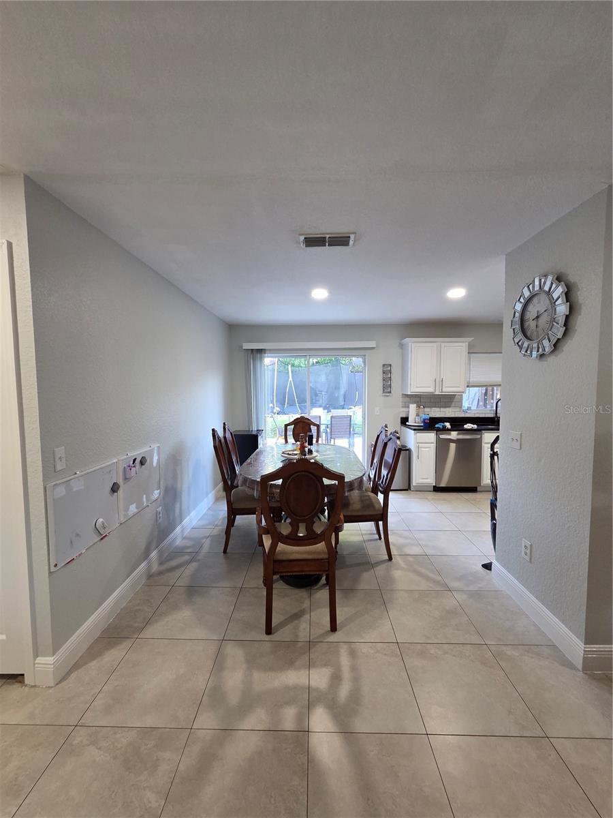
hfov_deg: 89.9
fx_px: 307
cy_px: 409
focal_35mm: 13
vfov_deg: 106.2
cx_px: 306
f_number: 2.2
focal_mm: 2.2
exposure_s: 1/60
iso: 250
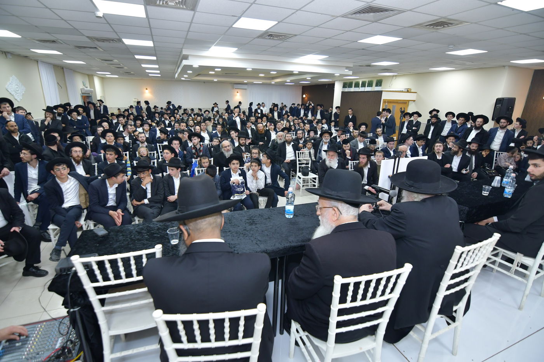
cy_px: 181
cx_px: 272
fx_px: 249
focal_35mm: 16
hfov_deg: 95.0
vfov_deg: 72.0
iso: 800
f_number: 3.5
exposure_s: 1/160
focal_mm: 11
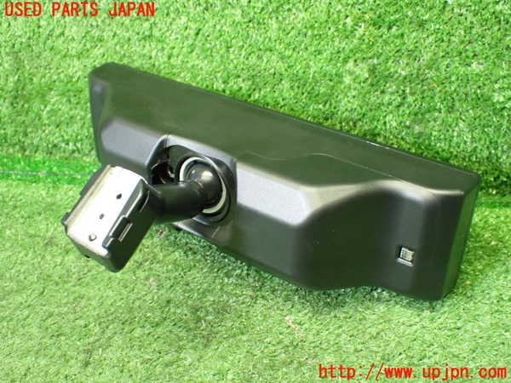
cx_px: 256
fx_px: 605
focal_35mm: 41
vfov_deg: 35.1
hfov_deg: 45.8
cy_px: 192
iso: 800
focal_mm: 7.31
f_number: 2.8
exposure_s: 1/40
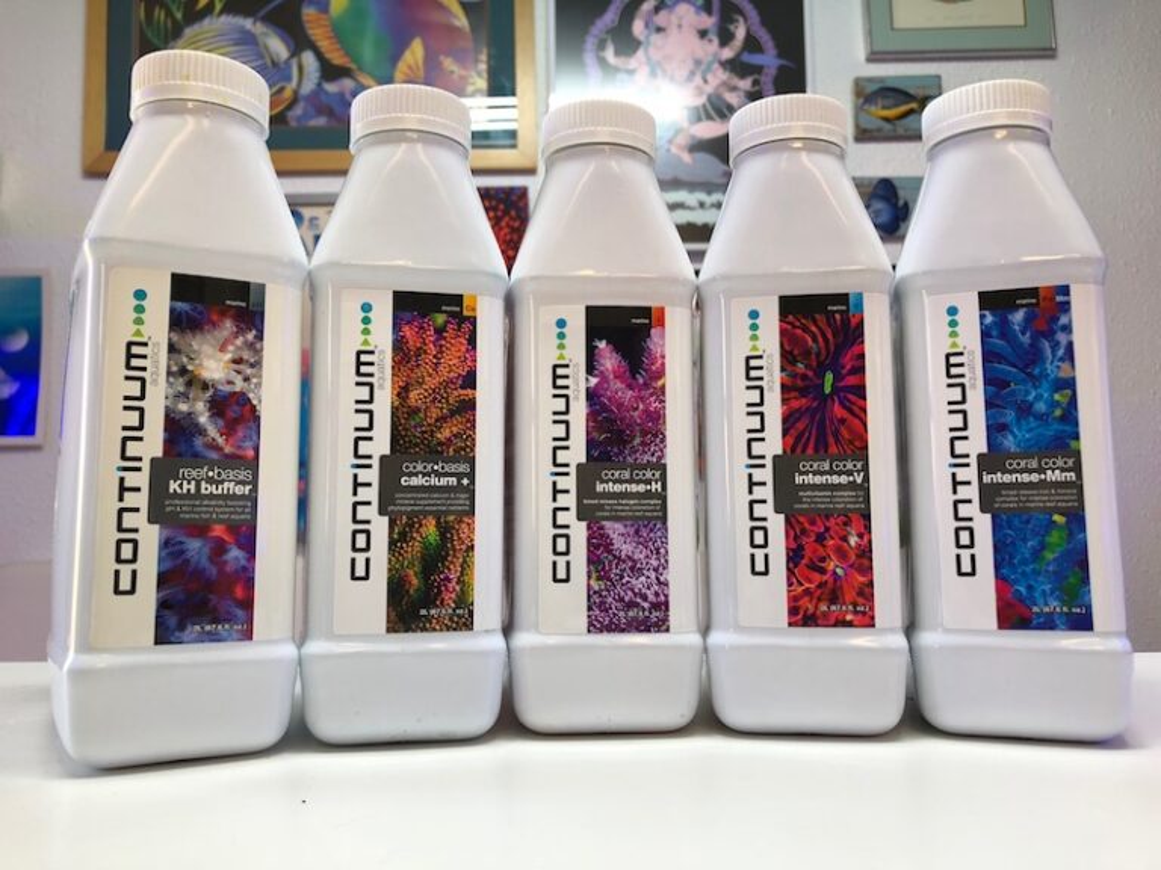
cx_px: 580
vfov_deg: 48.2
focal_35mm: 29
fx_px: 973
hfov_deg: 61.7
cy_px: 435
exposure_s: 1/30
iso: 20
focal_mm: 3.99
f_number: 1.8
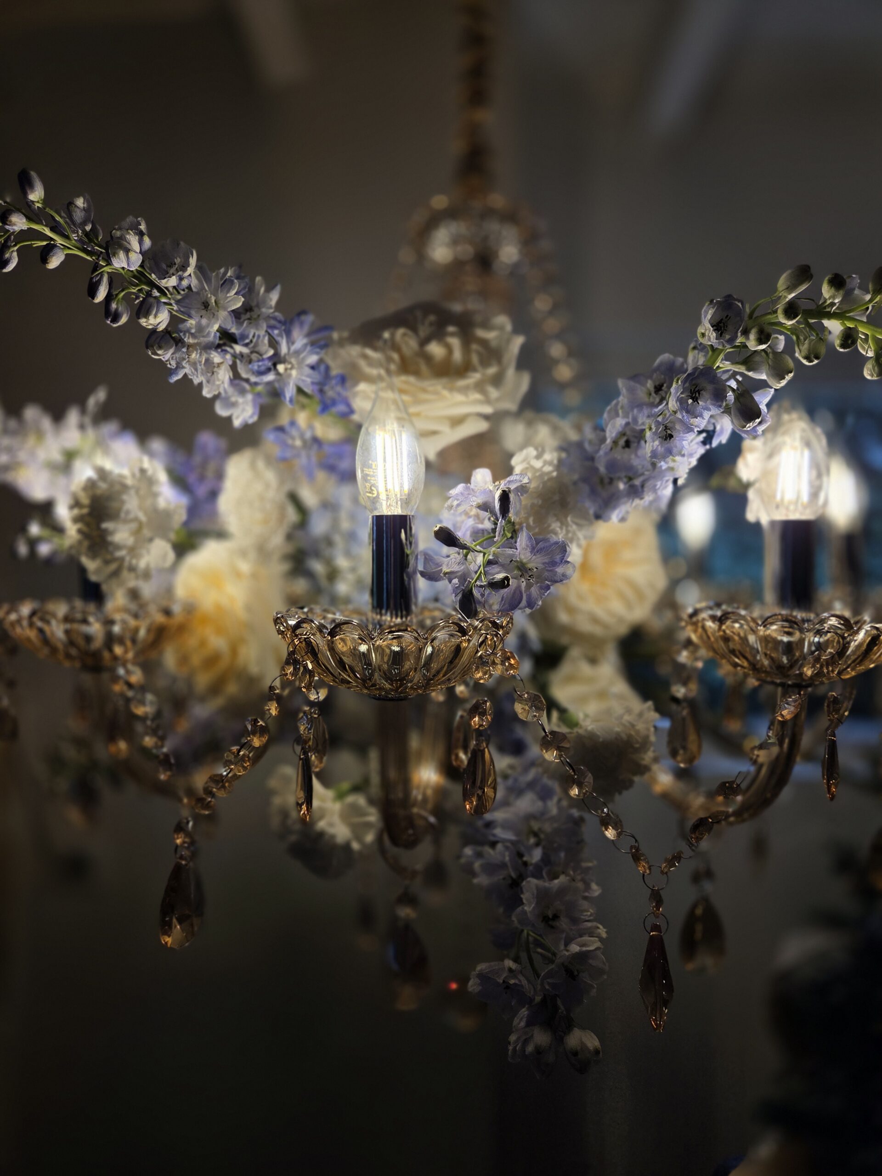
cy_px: 588
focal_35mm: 23
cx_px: 441
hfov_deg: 58.9
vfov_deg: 73.9
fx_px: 781
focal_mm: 5.4
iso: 80
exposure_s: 1/1058
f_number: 1.8
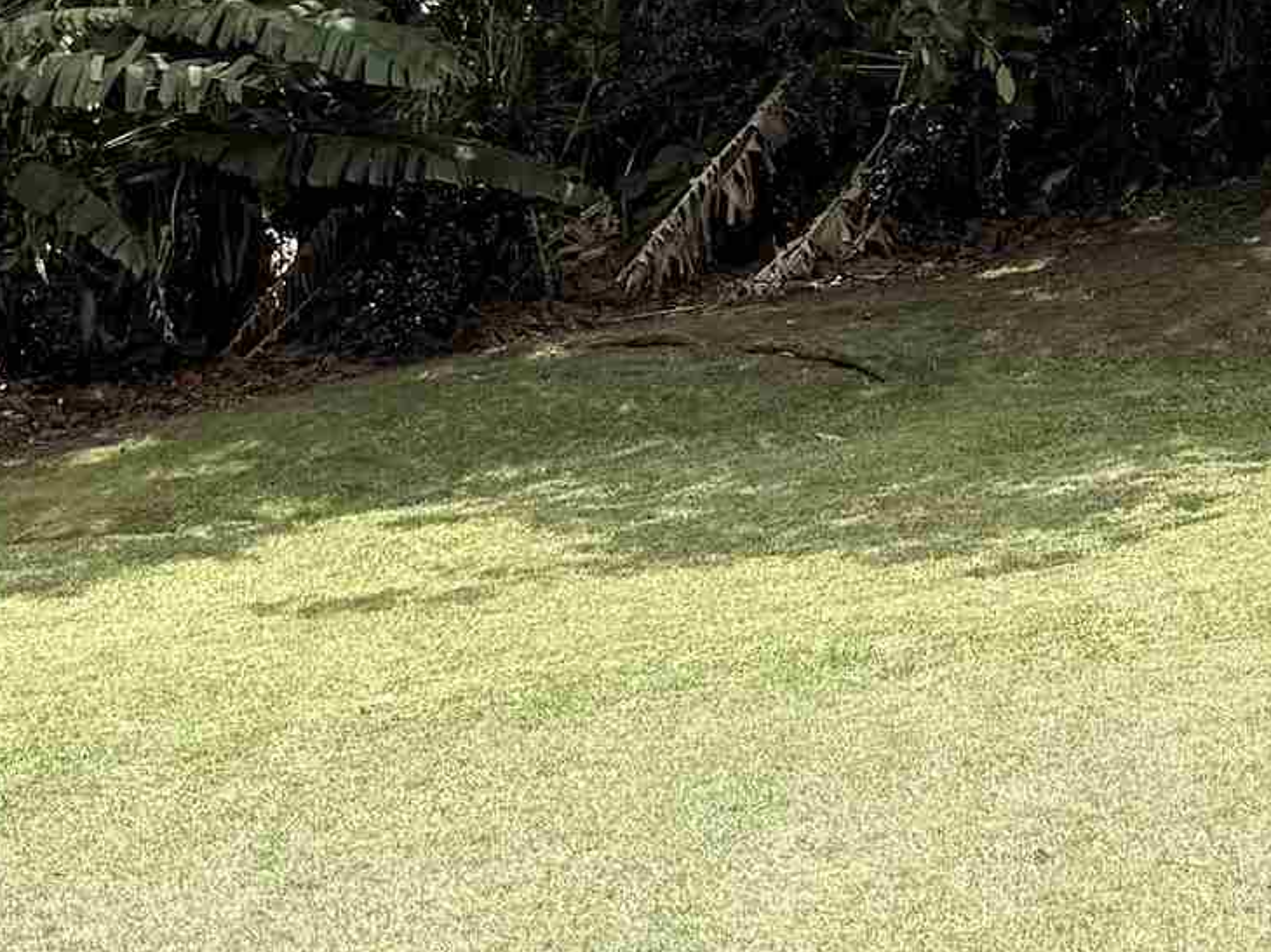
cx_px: 1483
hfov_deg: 18.5
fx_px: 3707
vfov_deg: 13.9
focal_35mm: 101
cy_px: -395
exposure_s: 1/2611
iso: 80
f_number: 1.78
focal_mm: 6.76
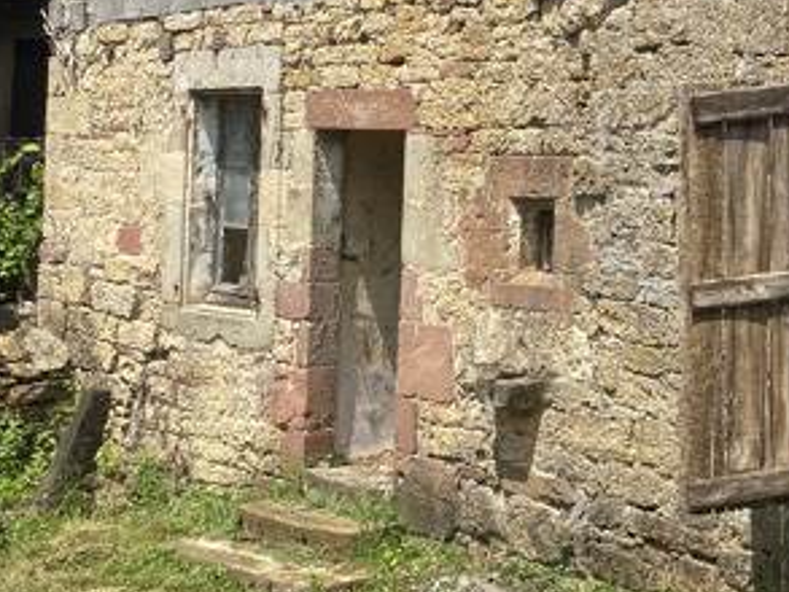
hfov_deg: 24.6
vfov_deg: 20.4
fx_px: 1619
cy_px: 78
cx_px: 959
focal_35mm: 71
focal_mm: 4.25
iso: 32
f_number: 1.8
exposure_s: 1/2410
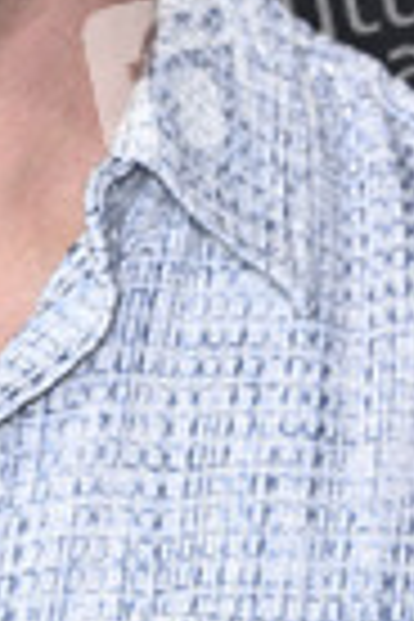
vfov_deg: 6.8
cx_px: -94
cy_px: -171
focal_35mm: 302
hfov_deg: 4.5
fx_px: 5209
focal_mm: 104
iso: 1250
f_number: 5.6
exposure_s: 1/200
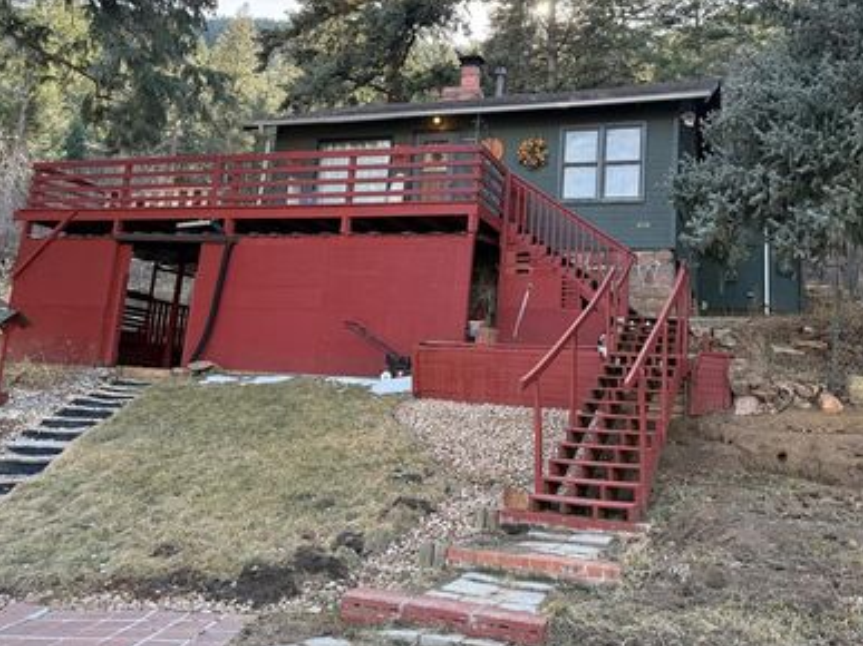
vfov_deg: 45.0
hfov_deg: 58.2
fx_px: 773
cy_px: 235
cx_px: 477
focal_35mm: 31
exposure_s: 1/383
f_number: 1.78
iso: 100
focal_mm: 6.76
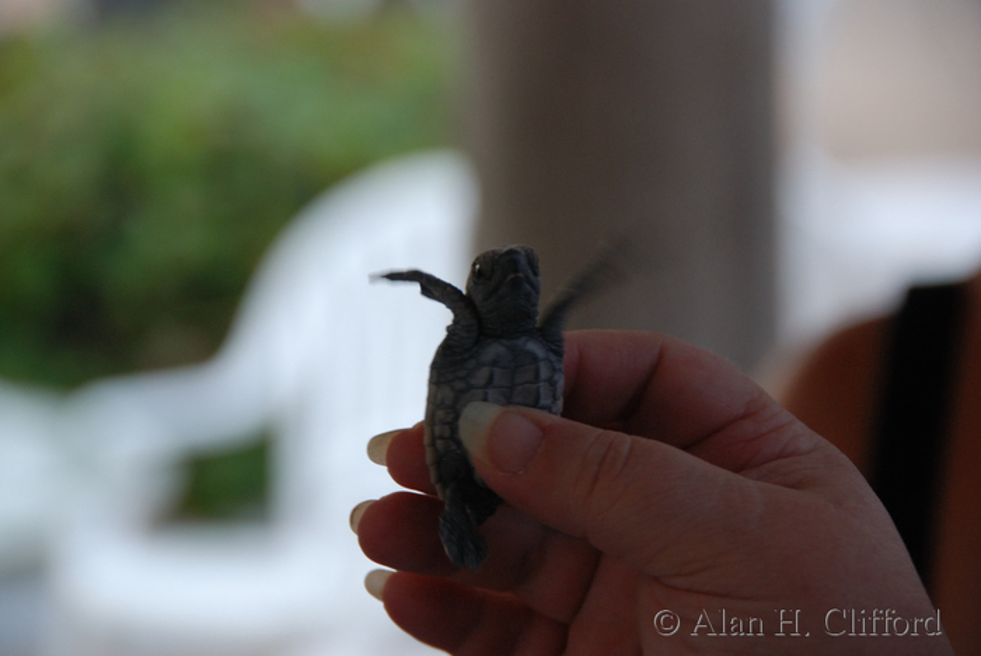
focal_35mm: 202
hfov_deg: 10.2
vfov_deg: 6.8
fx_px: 5523
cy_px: 328
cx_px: 490
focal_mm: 135
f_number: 5.6
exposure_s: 1/30
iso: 500
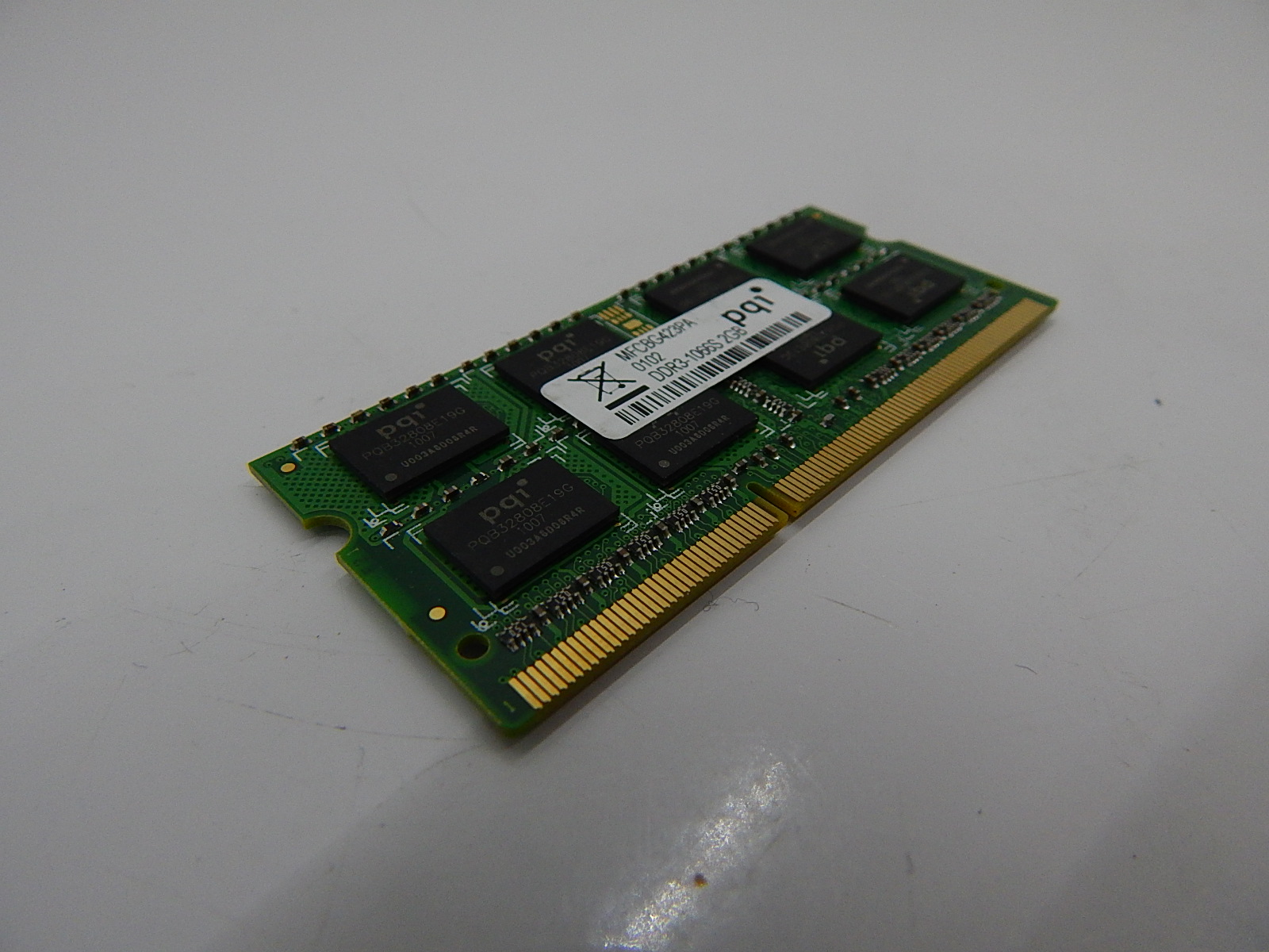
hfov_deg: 73.9
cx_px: 634
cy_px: 476
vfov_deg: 58.9
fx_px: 843
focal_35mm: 23
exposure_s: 1/250
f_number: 3
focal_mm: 4
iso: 250
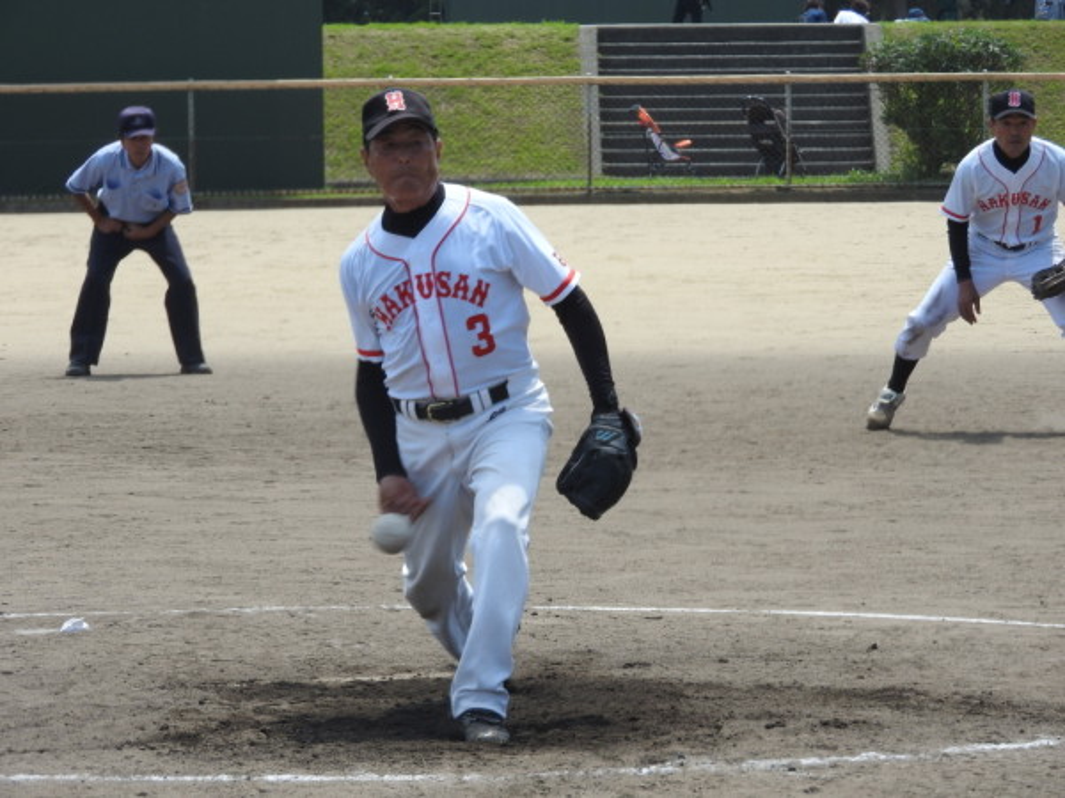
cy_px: 399
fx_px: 7692
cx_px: 532
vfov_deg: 5.9
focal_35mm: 250
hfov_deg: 7.9
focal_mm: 44.8
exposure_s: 1/400
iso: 100
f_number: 5.5
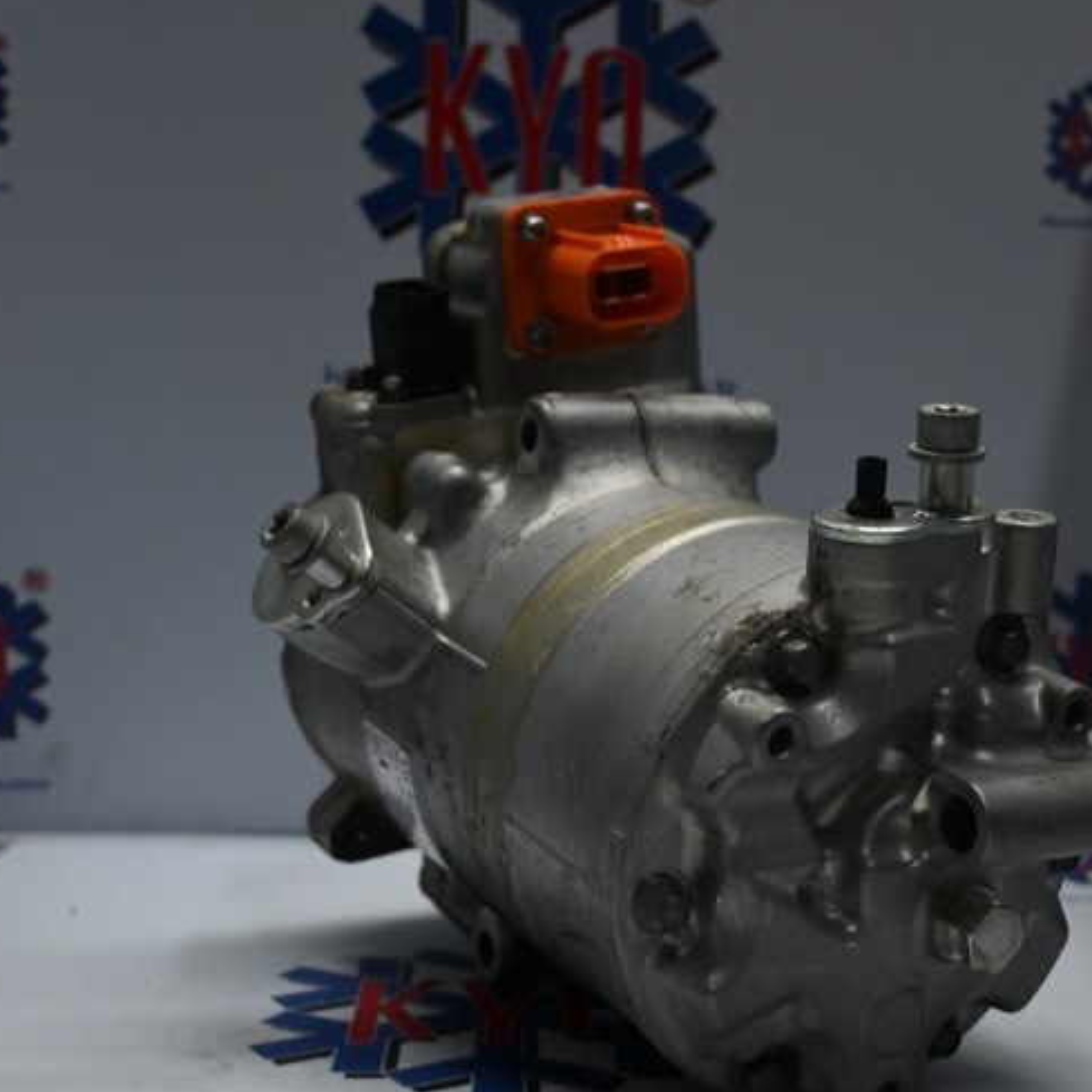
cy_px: 586
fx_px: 1822
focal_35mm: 51
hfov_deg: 33.3
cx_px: 610
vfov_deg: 33.4
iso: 500
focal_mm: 24.5
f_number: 4.2
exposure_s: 1/125
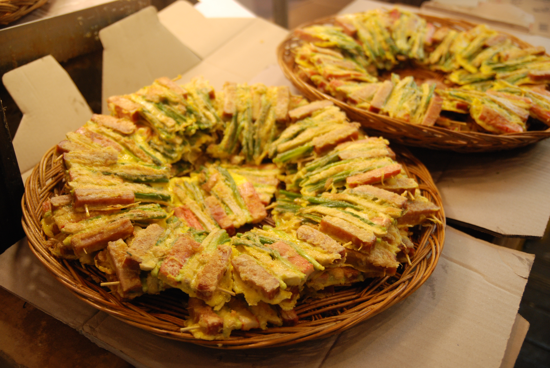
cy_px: 184
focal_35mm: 39
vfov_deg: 34.3
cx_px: 275
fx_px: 597
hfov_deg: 49.5
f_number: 3.2
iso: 400
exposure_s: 1/60
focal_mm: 26
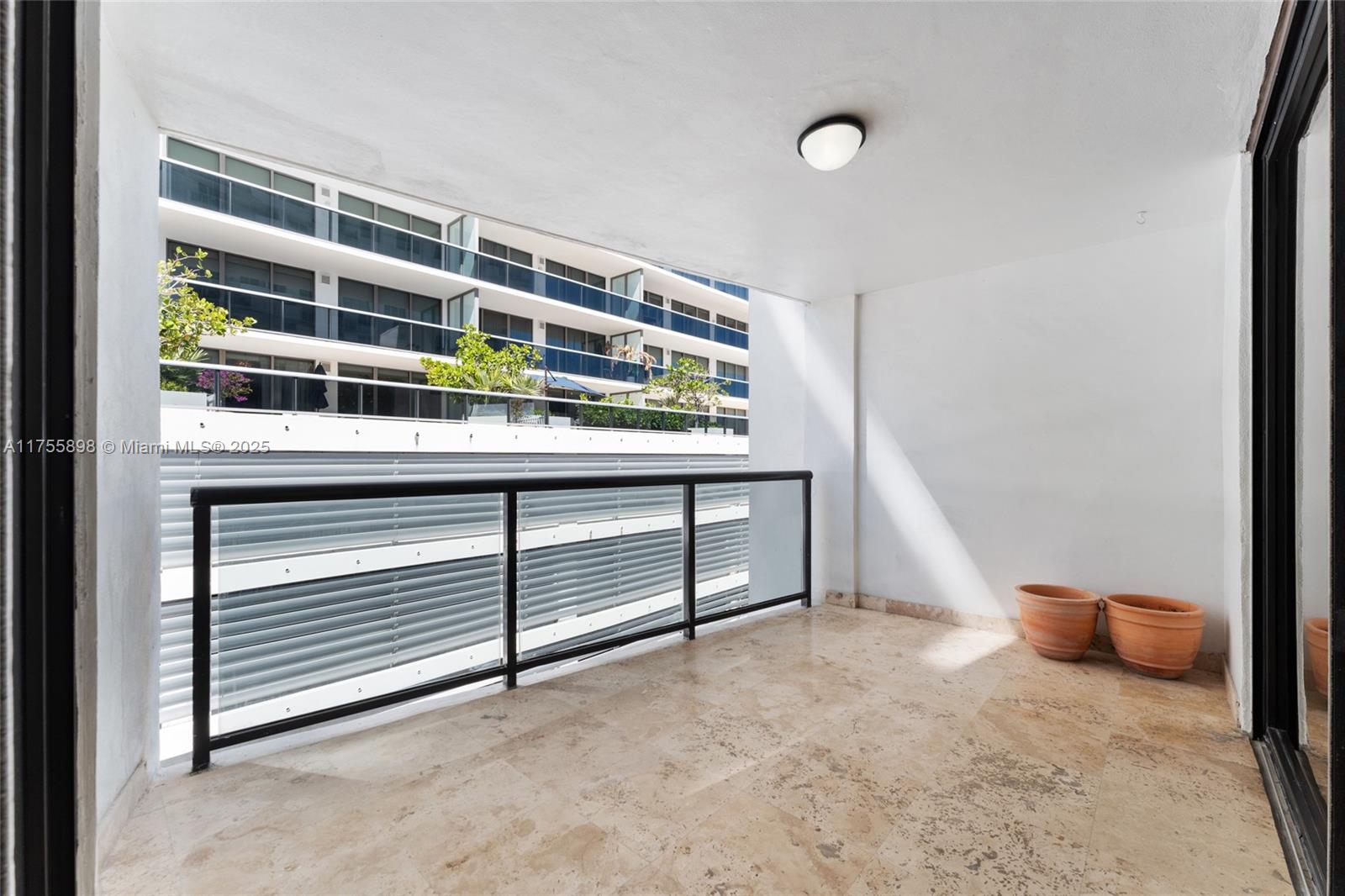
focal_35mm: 14
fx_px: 523
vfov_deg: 81.2
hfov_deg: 104.3
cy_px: 448
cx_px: 672
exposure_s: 1/125
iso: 500
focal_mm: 14
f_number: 9
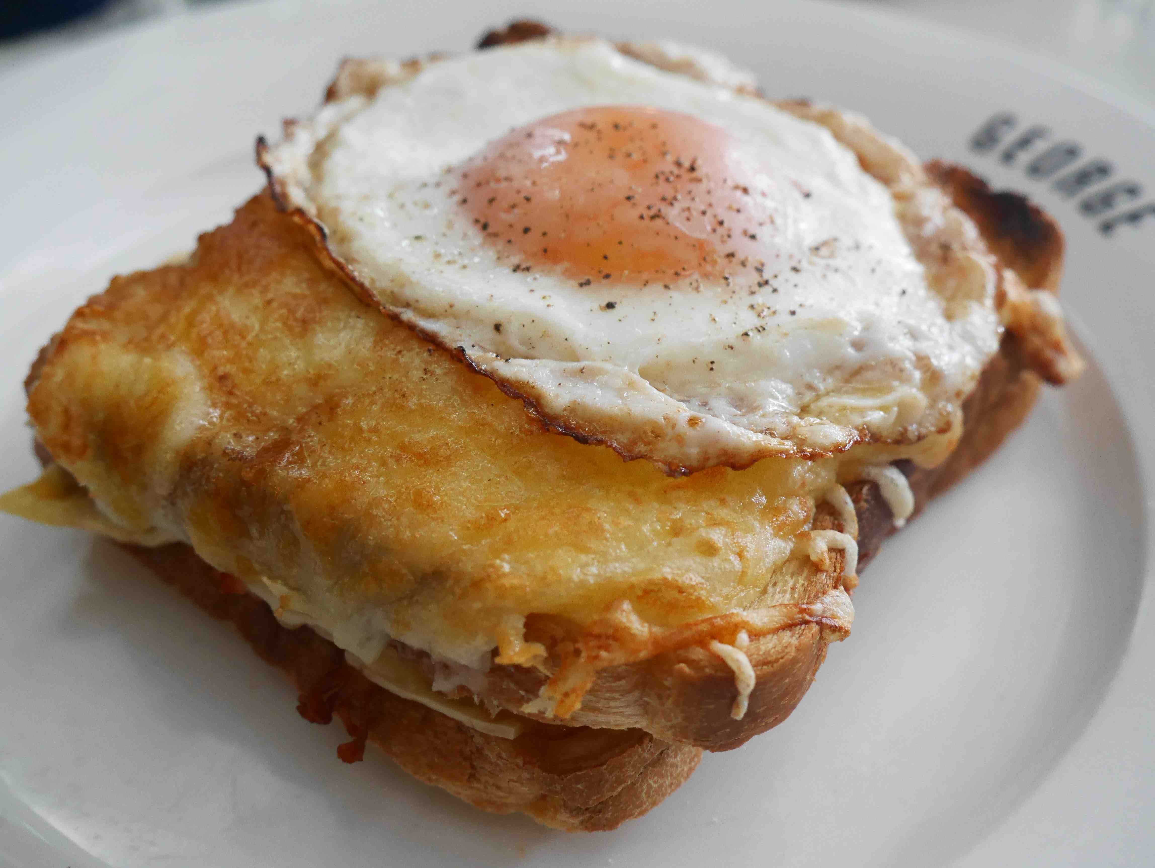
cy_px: 434
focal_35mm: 40
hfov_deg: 46.8
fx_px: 1335
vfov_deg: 36.0
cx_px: 578
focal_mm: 20
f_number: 4.5
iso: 1250
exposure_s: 1/60
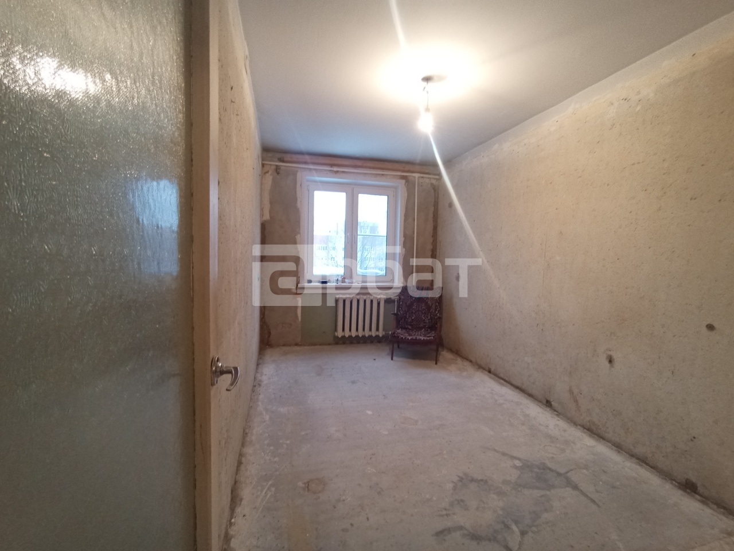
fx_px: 339
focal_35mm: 16
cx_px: 367
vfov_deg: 78.1
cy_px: 276
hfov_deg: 94.5
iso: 282
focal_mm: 1.65
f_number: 2.2
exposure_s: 1/30
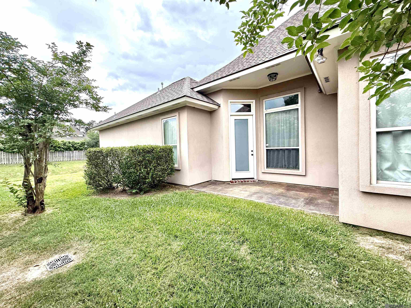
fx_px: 166
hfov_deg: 102.1
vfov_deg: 85.7
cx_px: 206
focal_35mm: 14
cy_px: 154
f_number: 2.2
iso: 64
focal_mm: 2.22
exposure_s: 1/439
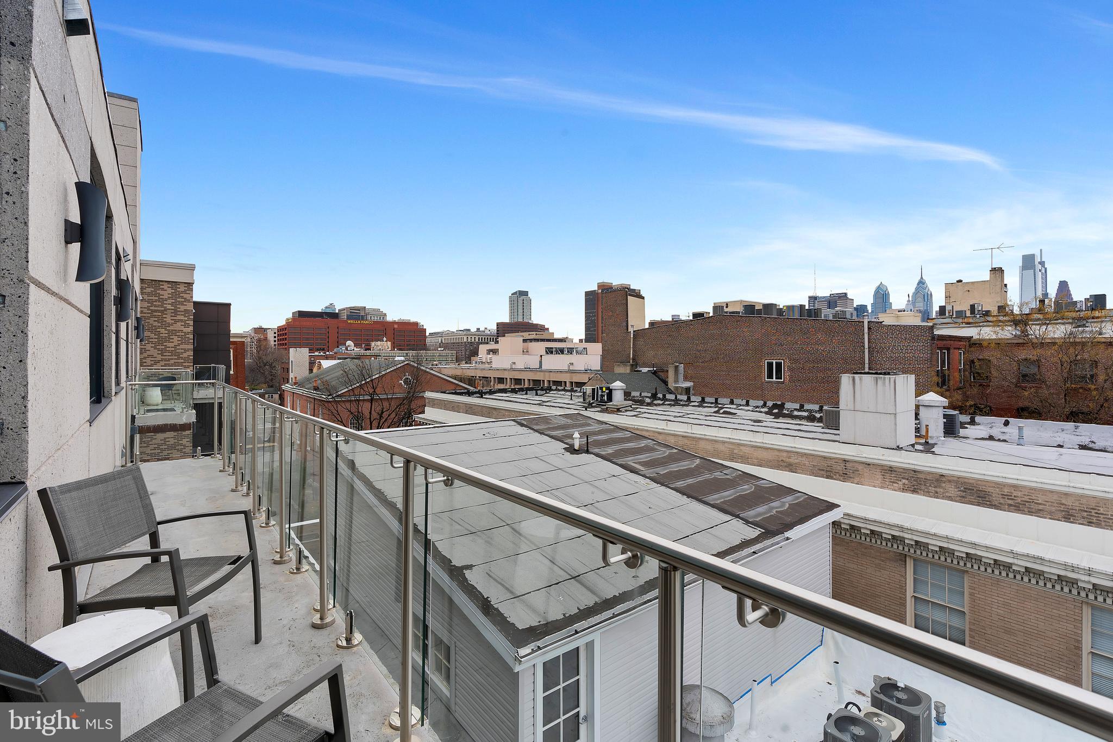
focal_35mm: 16
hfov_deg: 96.7
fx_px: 495
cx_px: 556
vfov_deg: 73.7
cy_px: 371
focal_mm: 16
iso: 250
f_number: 10
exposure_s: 1/125
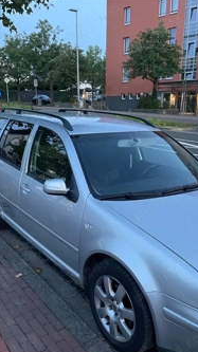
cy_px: 207
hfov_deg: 34.6
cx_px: 106
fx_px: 318
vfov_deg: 57.7
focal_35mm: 34
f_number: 1.6
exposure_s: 1/46
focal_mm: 4.2
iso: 500
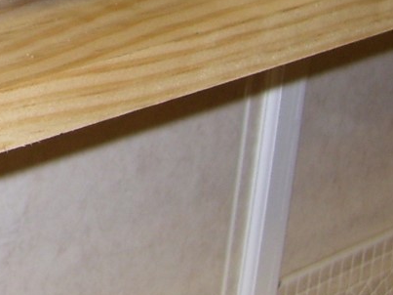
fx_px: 1668
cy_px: -169
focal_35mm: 147
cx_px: -366
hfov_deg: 12.1
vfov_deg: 9.7
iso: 80
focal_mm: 6
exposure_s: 1/60
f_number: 2.7
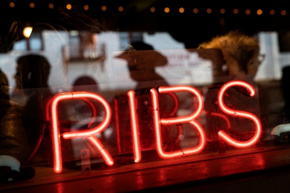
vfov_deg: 29.8
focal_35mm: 45
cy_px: 96
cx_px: 145
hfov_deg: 43.6
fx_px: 362
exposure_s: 1/125
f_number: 4.5
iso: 160
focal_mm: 45
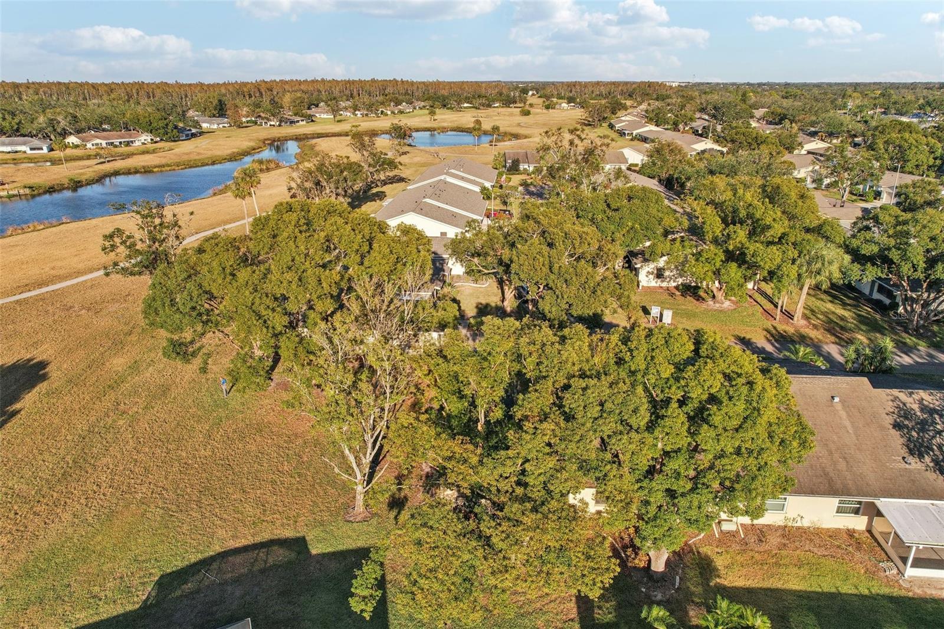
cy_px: 314
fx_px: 577
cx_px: 472
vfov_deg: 57.2
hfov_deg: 78.6
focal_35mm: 22
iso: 150
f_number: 2.8
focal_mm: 8.4
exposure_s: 1/500
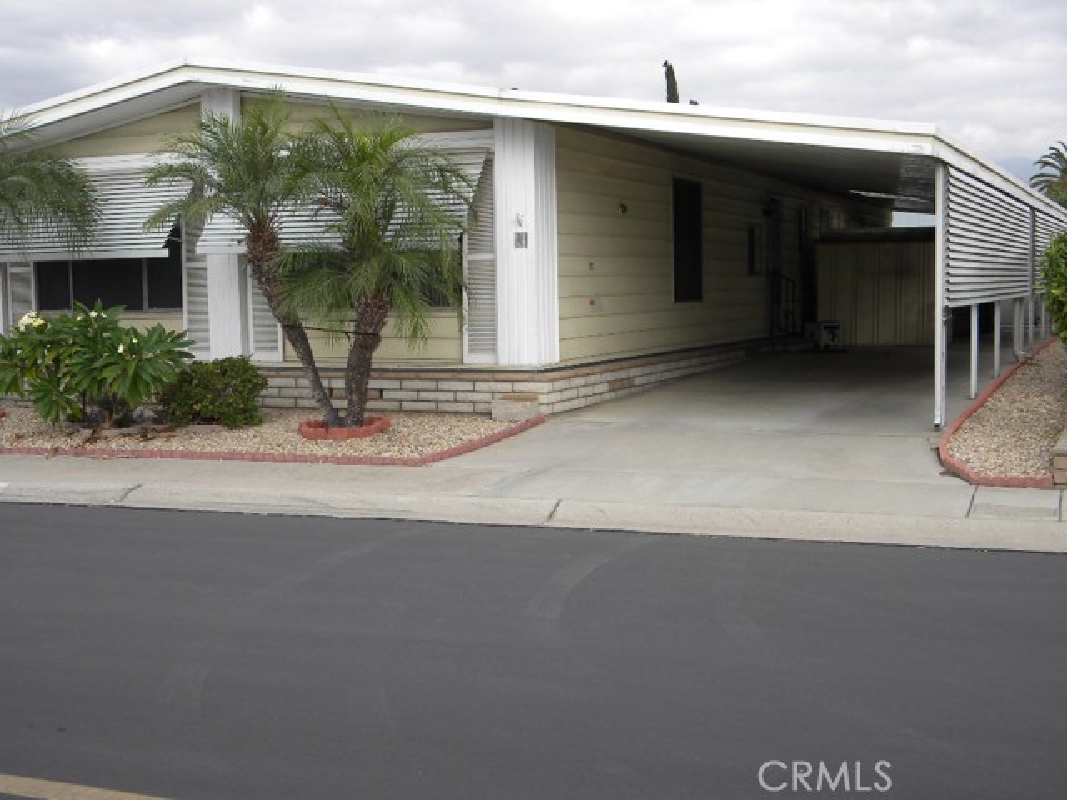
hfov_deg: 45.8
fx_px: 1264
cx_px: 534
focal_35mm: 41
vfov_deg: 35.1
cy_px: 400
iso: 80
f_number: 3.8
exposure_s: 1/397
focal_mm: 7.3
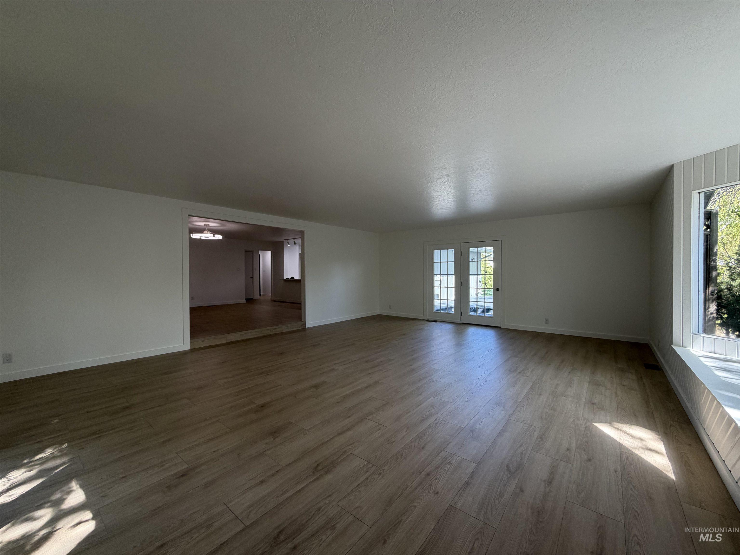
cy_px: 278
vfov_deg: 85.7
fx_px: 299
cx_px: 370
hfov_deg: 102.1
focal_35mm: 14
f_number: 2.2
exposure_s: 1/121
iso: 125
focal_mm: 2.22
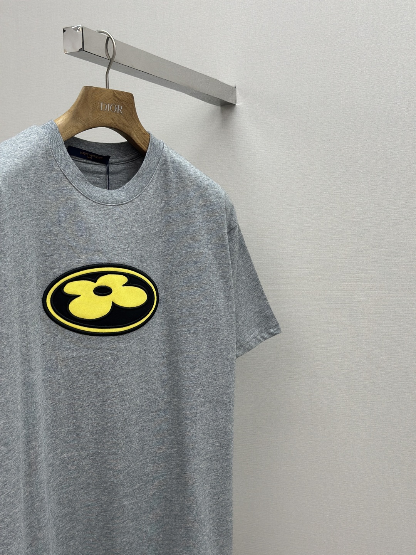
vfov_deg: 39.7
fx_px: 769
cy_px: 278
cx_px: 208
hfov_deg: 30.3
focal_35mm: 48
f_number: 1.78
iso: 80
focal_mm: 6.86
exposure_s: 1/303
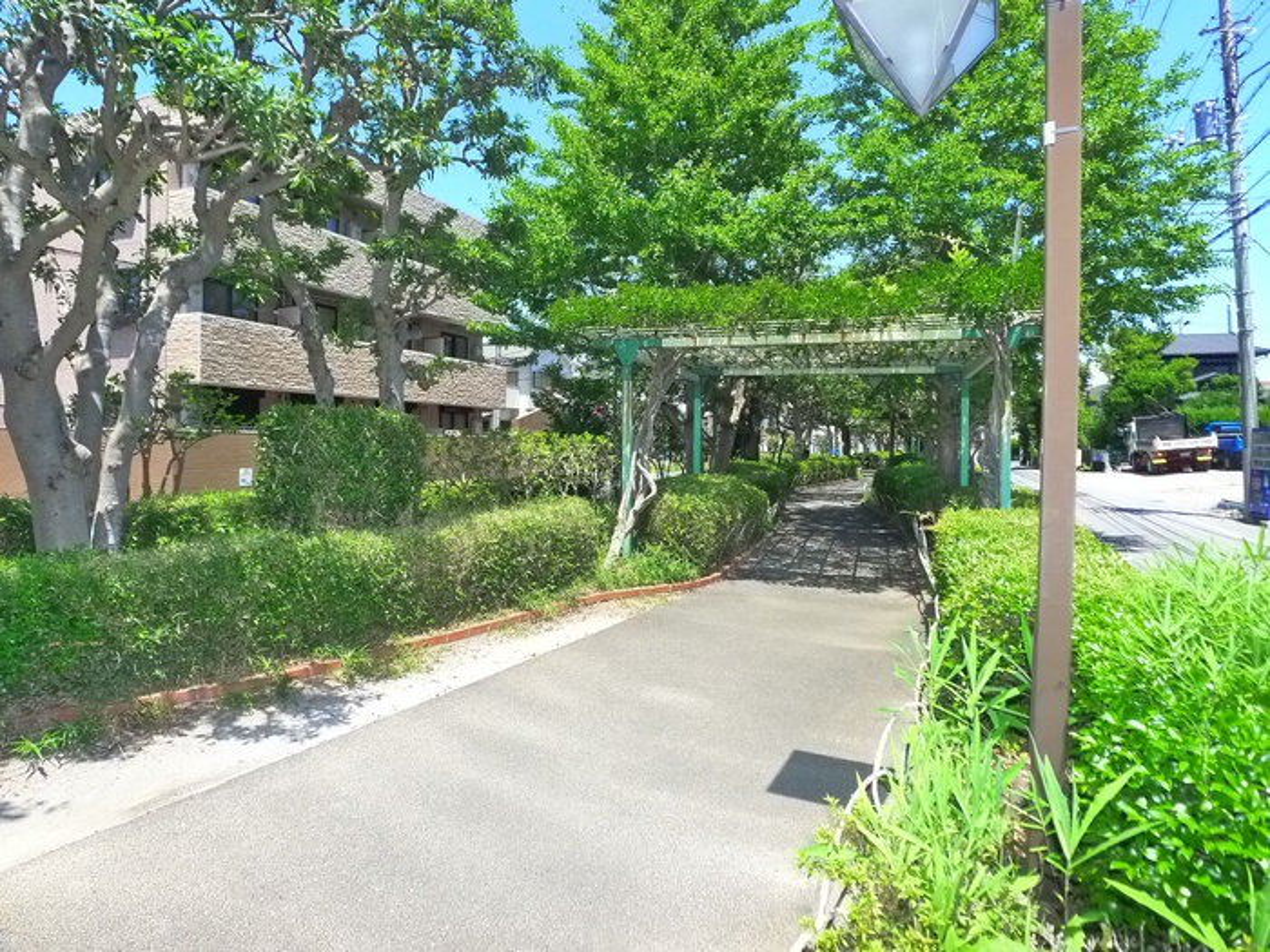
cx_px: 635
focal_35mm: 24
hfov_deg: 71.6
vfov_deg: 56.8
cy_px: 476
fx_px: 881
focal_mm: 5.1
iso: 400
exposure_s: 1/400
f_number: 3.2
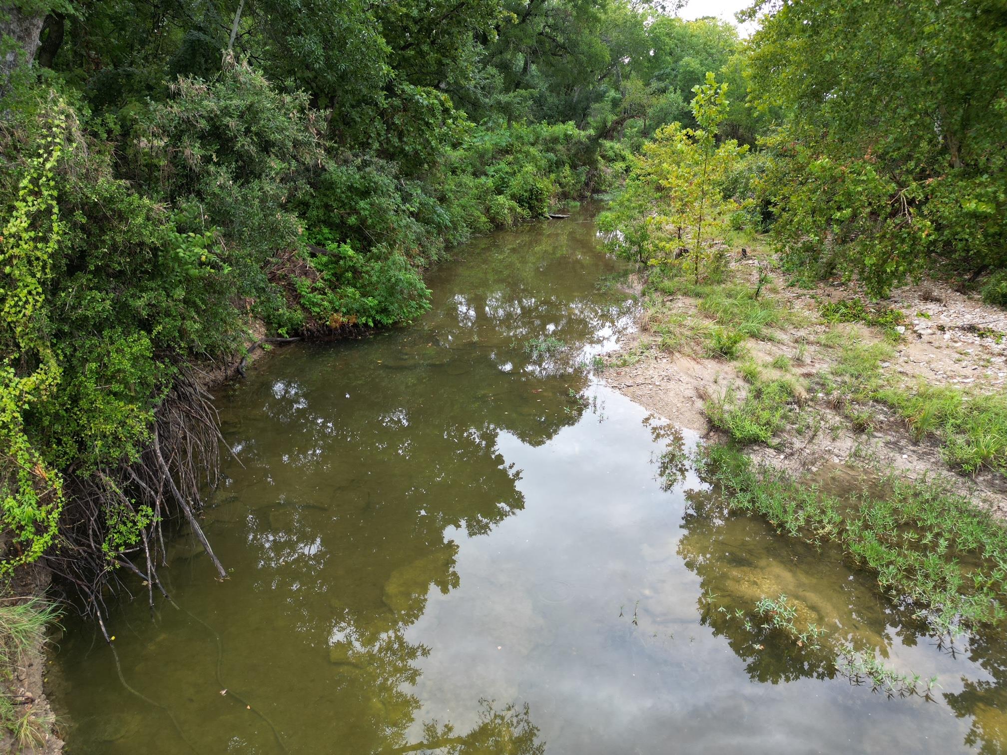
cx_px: 504
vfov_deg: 56.8
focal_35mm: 24
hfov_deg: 71.6
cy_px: 378
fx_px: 698
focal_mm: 6.72
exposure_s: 1/90
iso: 110
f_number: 1.7
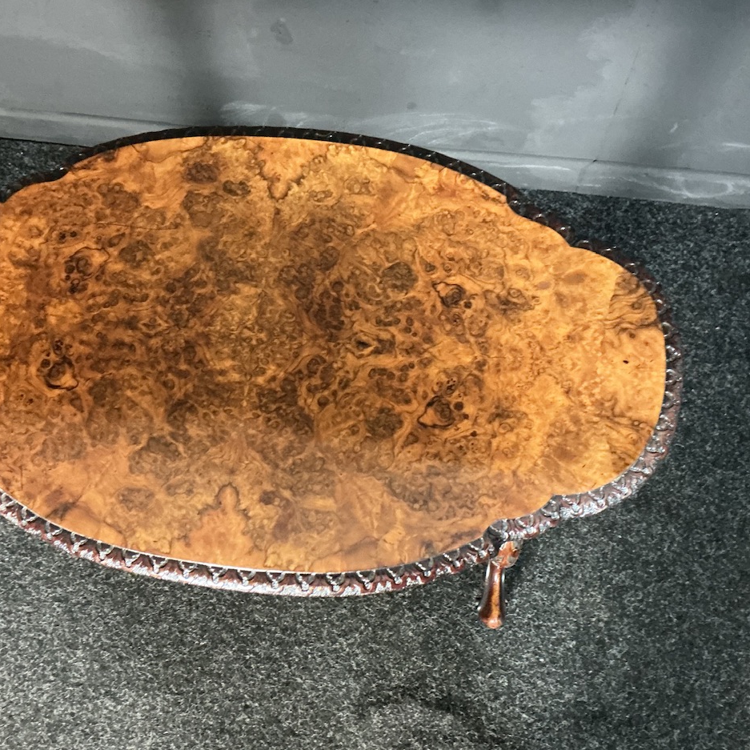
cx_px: 315
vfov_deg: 47.2
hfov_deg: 47.0
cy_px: 380
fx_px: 858
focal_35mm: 35
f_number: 1.8
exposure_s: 1/25
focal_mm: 3
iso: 500
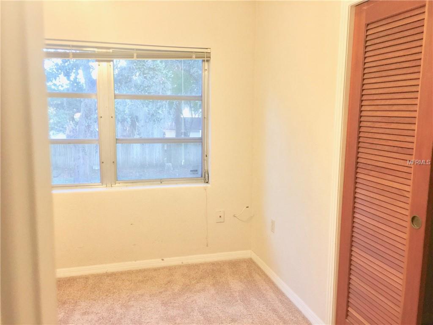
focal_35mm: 29
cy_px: 162
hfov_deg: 61.7
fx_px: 363
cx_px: 216
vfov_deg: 48.2
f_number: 2.2
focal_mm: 4.15
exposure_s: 1/15
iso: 50
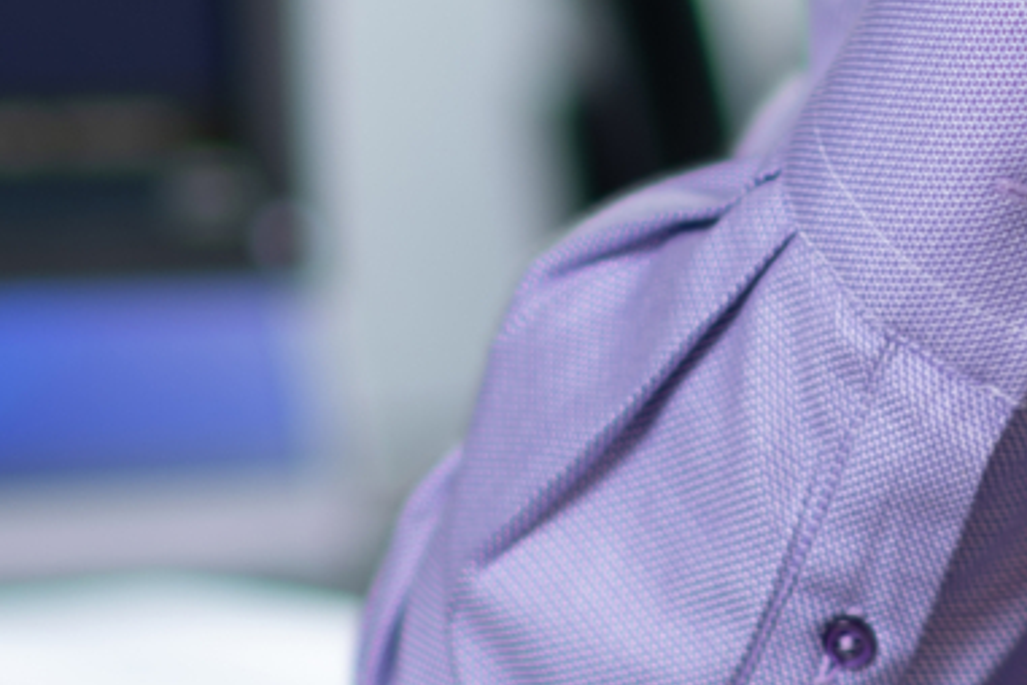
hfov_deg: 3.6
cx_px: 1062
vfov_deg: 2.4
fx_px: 16288
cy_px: -379
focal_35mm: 571
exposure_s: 1/40
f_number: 1.6
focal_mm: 85
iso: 31
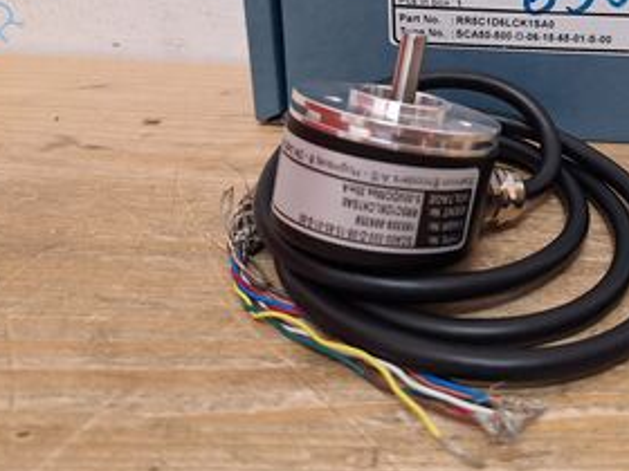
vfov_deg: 34.1
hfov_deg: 43.0
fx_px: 745
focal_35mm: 41
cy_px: 98
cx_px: 530
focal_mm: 5.54
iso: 200
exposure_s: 1/33
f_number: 1.8
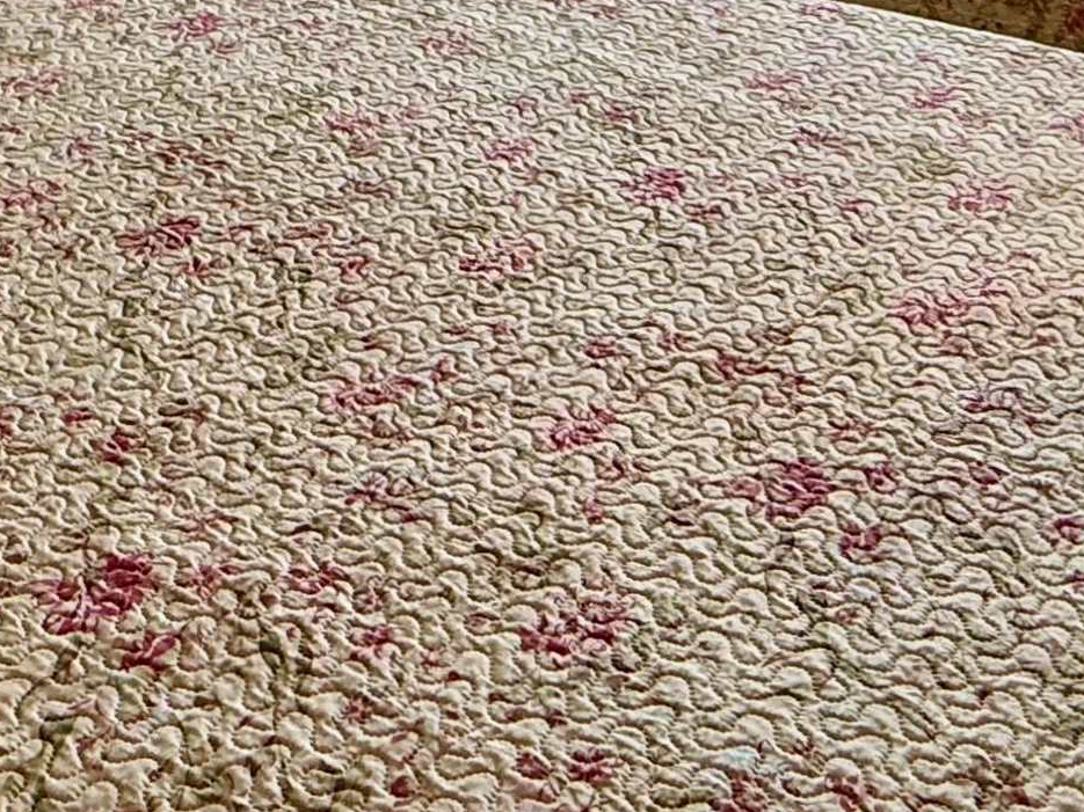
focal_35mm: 46
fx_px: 1440
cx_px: 430
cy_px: -195
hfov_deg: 41.0
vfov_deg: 27.3
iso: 100
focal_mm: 2.22
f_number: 2.2
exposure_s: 1/120
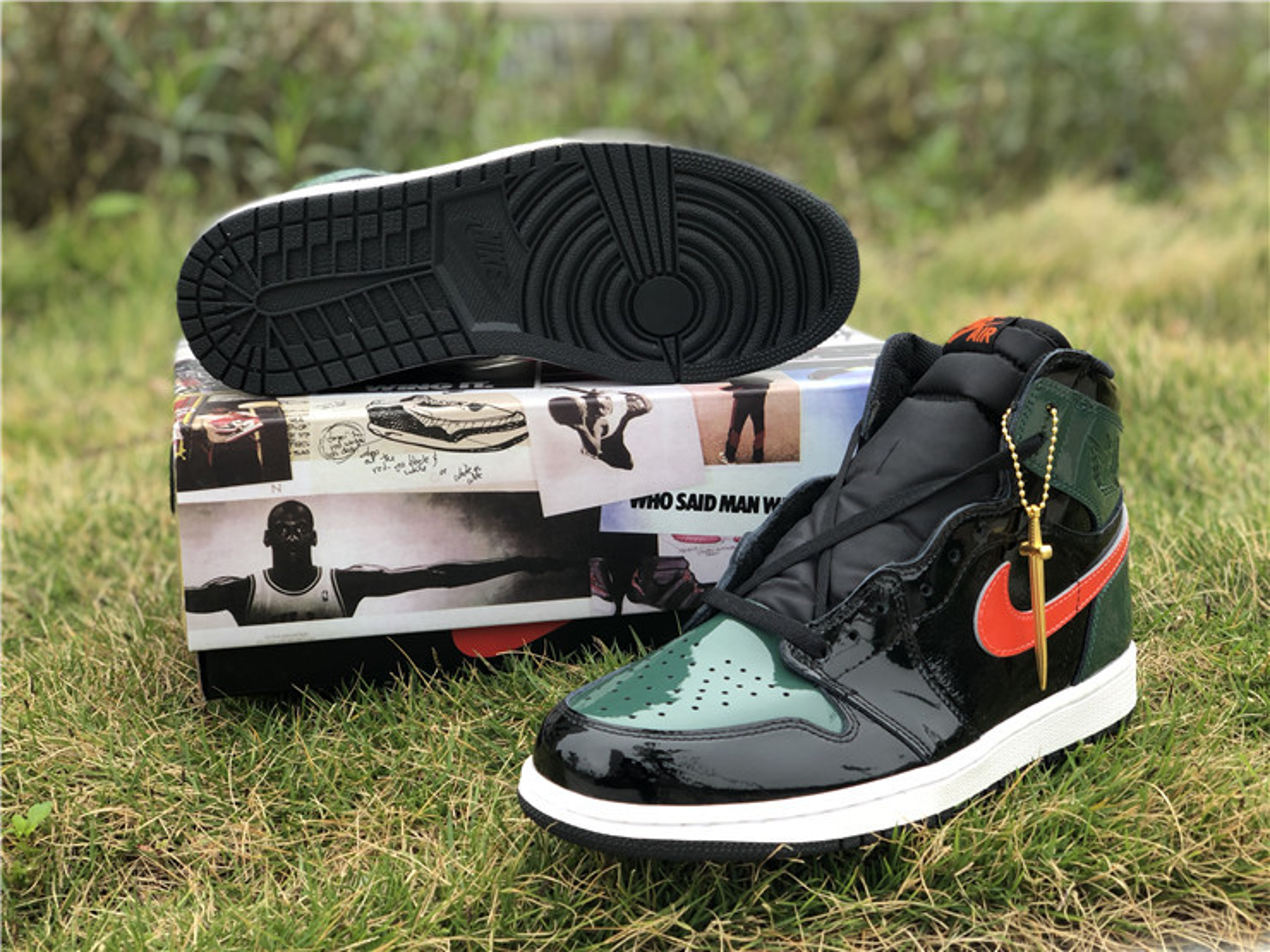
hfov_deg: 36.8
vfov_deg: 28.0
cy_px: 476
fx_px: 1908
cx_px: 635
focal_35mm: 52
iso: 20
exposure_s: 1/100
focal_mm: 6
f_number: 2.4
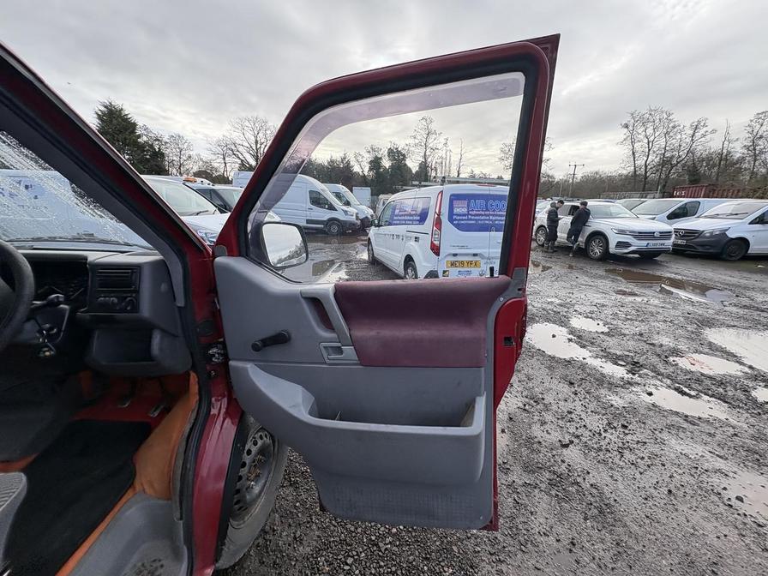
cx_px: 384
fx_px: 311
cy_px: 288
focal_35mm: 14
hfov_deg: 102.1
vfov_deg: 85.7
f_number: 2.2
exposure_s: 1/533
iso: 64
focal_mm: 2.22
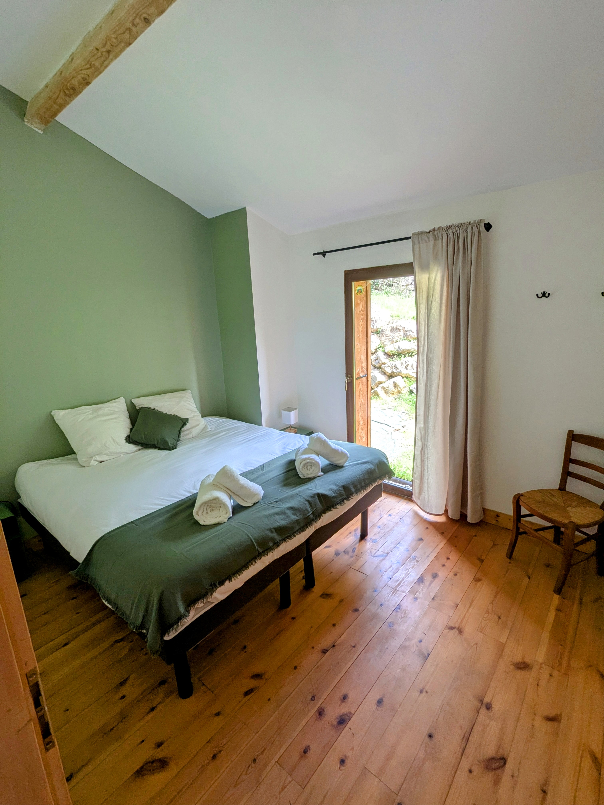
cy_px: 402
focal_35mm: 16
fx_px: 372
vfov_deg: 94.5
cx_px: 302
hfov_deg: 78.1
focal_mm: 2.35
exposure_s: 1/117
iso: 67
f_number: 2.2
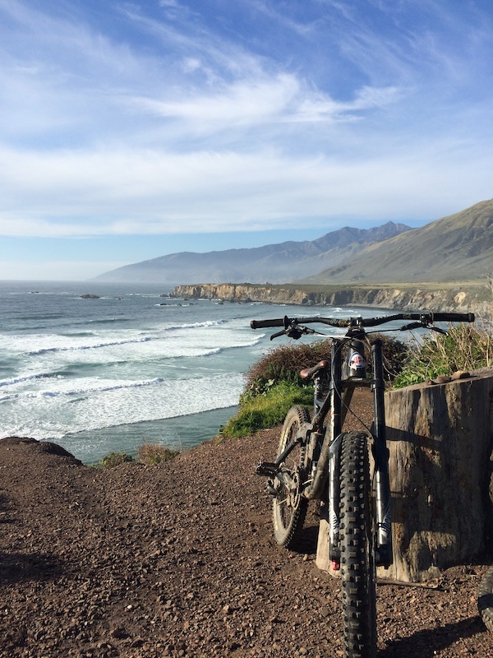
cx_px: 246
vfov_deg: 61.7
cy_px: 329
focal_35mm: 29
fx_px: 551
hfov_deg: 48.2
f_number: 2.2
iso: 32
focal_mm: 4.15
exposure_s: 1/2160
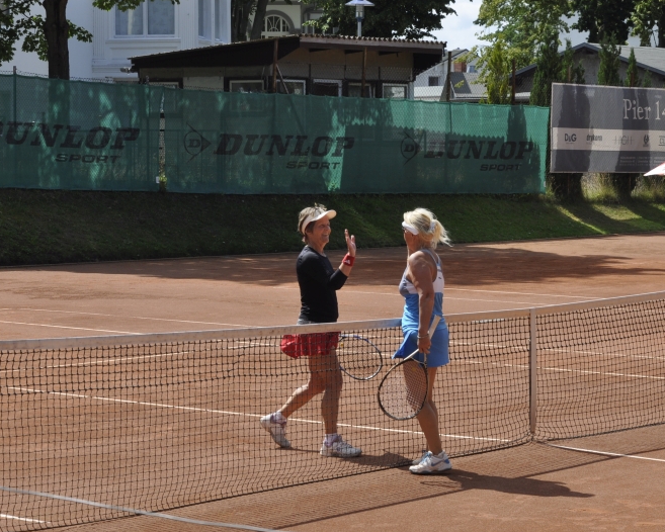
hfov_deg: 17.6
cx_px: 369
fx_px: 2146
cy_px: 282
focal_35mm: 109
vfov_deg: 14.1
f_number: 9.5
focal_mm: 52
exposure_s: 1/350
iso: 200
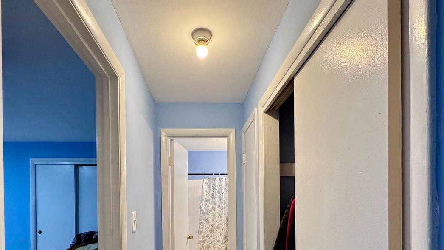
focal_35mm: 21
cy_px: 204
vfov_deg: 50.0
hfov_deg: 83.7
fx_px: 247
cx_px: 205
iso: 200
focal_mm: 2.22
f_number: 2.2
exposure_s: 1/120
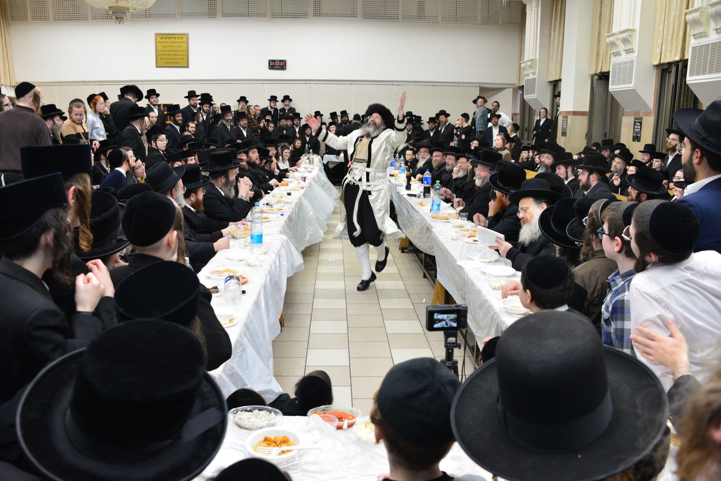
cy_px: 240
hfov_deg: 65.5
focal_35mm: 28
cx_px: 360
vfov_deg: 46.4
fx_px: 561
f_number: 5.6
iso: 1000
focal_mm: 28
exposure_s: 1/100
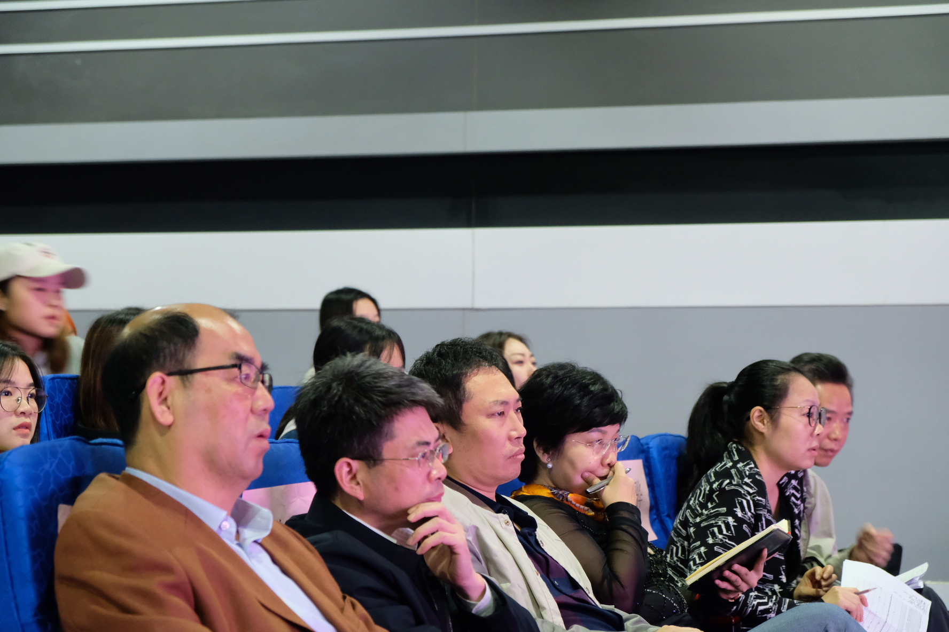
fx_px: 2188
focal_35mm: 83
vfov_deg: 16.5
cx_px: 474
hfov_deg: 24.5
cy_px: 316
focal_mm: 55
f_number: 4
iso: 3200
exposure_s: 1/9
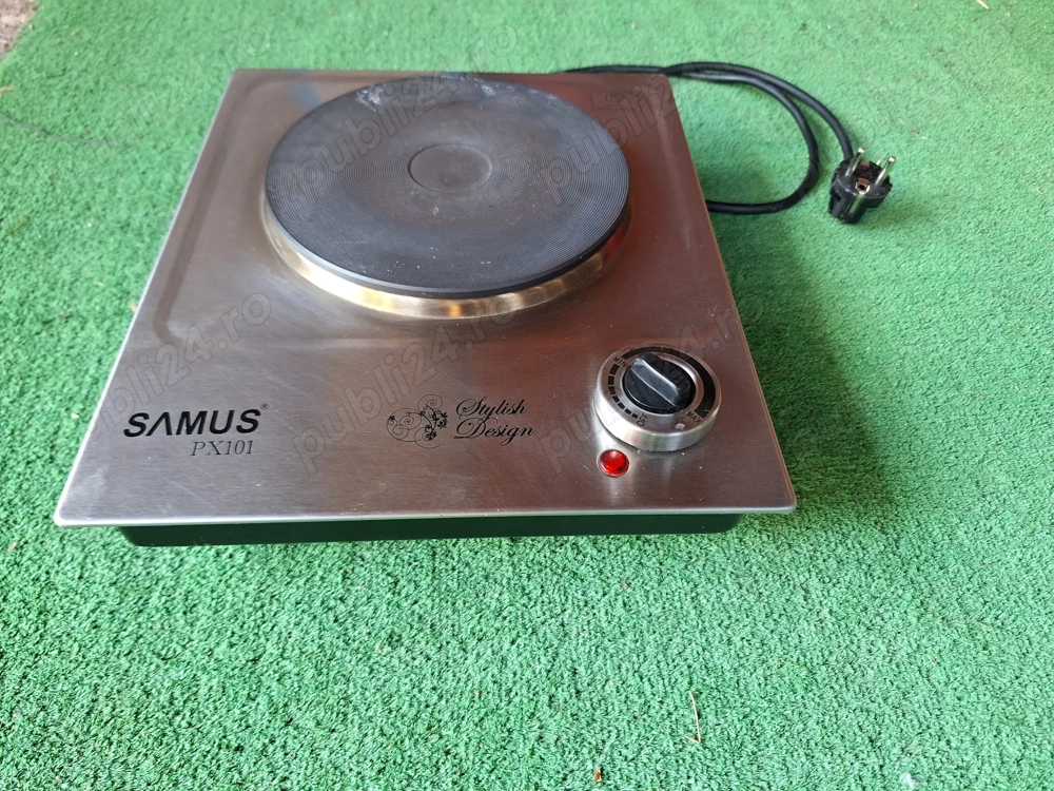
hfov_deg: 73.9
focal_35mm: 23
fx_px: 700
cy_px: 396
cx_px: 527
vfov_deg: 58.9
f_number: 1.8
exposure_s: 1/33
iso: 200
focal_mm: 5.54
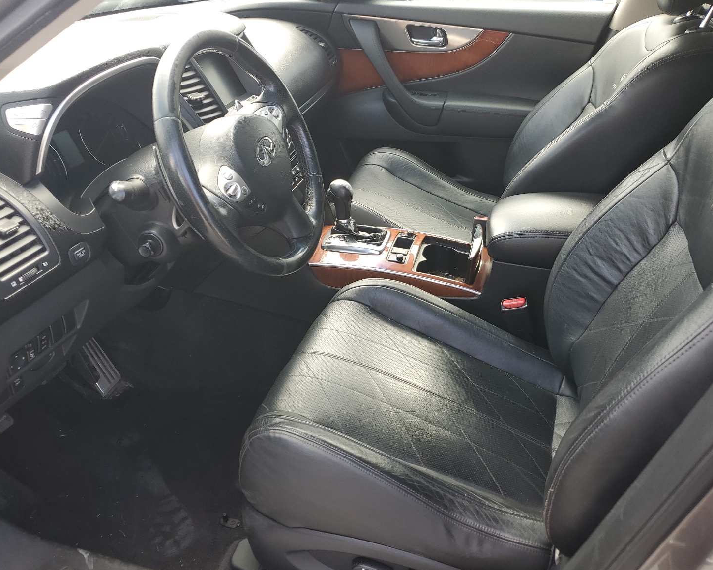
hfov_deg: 62.2
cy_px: 294
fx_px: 591
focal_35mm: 28
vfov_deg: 51.5
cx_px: 364
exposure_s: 1/125
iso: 50
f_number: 1.5
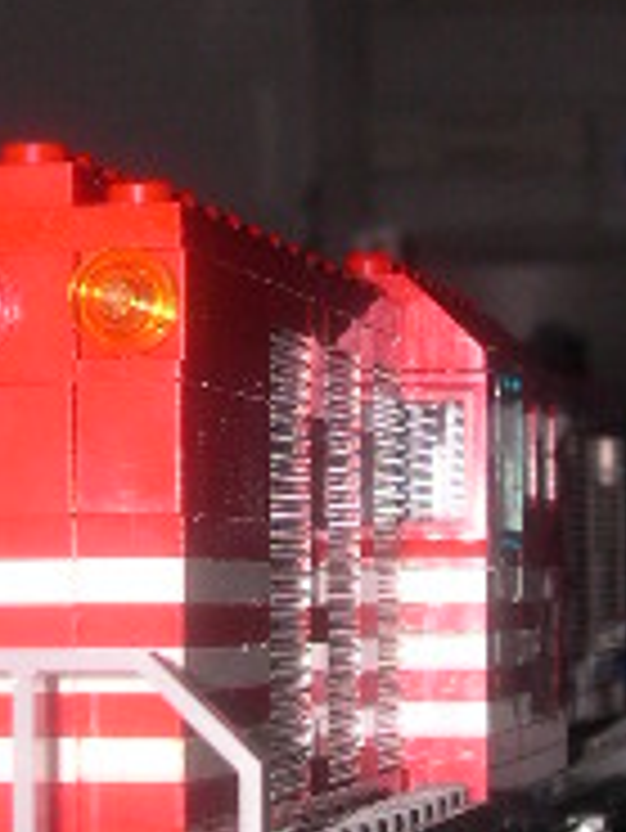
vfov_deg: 13.6
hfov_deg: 10.2
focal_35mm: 145
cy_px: 405
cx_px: 162
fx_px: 3492
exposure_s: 1/60
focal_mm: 9
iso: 100
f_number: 8
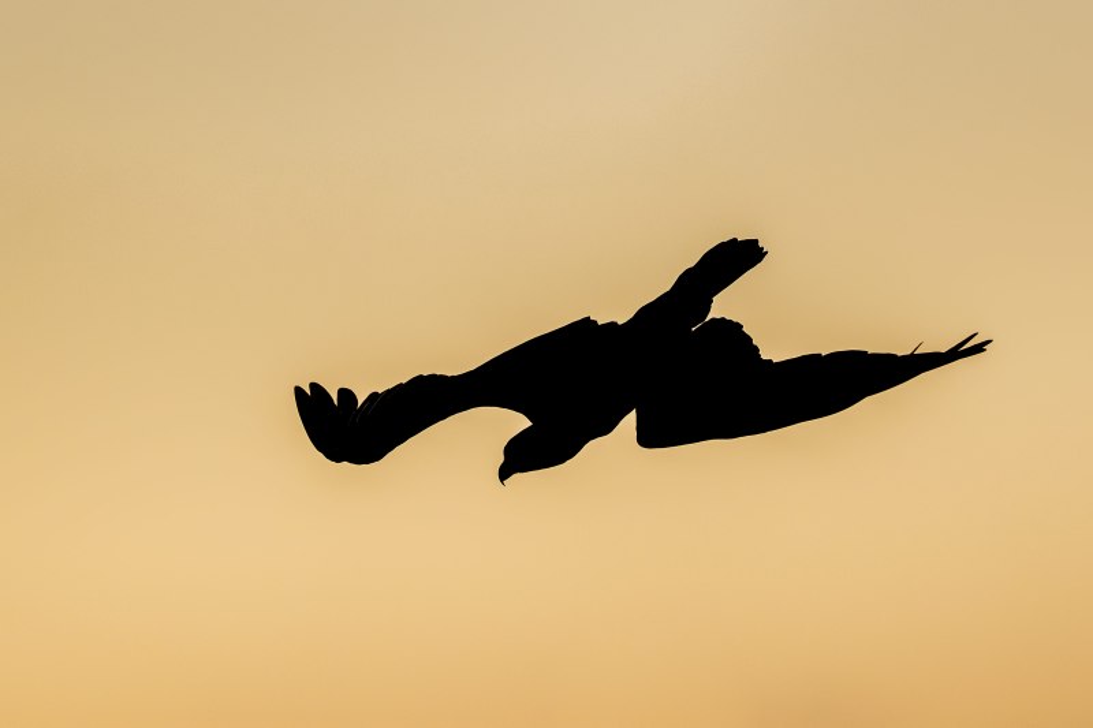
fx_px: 9106
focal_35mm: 300
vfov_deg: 4.6
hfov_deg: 6.9
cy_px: 364
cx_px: 546
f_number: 2.8
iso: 1250
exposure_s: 1/1250
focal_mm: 300
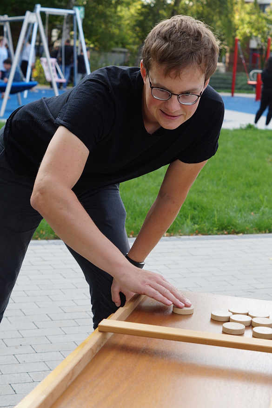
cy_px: 204
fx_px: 851
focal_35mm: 75
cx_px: 136
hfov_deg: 18.2
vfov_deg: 27.0
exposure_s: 1/100
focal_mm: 50
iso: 100
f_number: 5
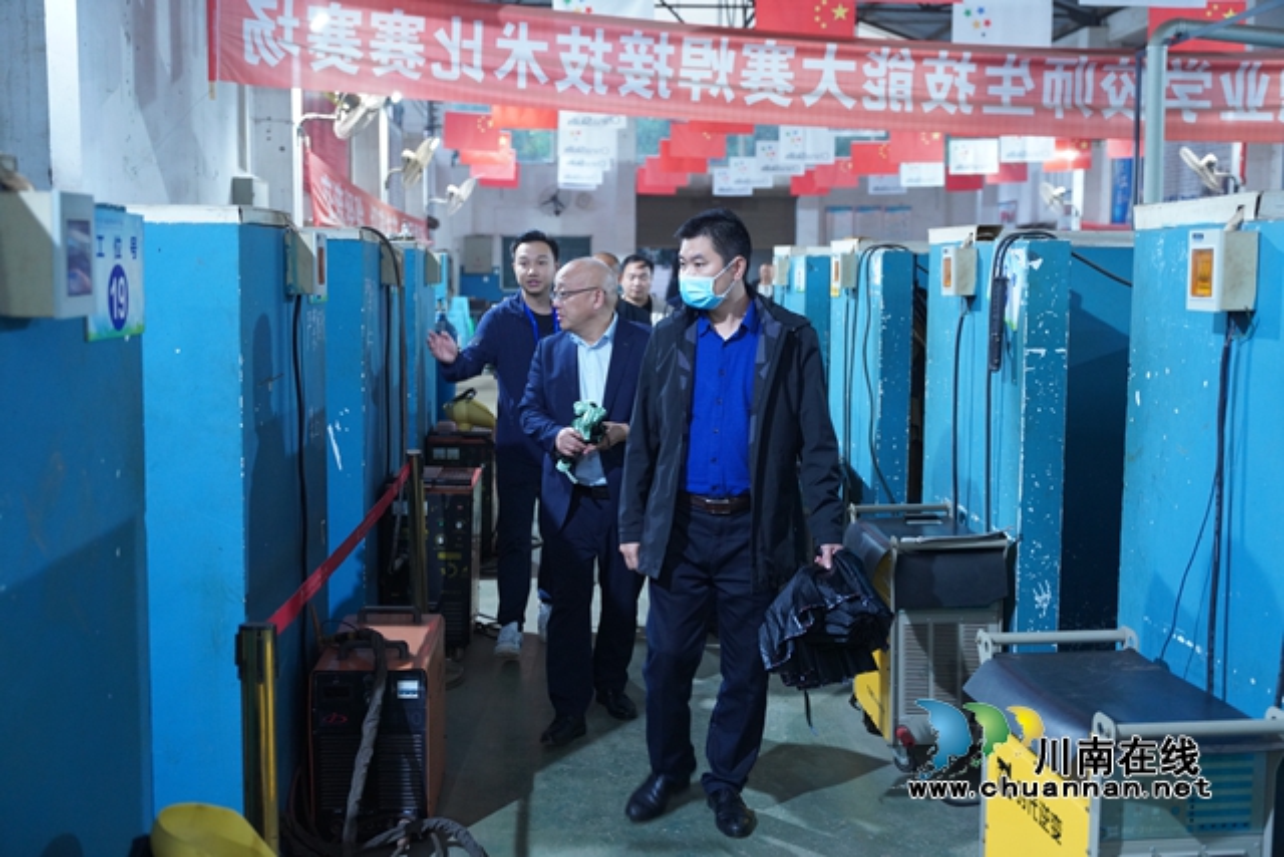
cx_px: 642
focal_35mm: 39
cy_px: 428
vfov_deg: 33.9
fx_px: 1405
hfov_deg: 49.1
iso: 1600
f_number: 2.8
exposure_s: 1/50
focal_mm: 39.4
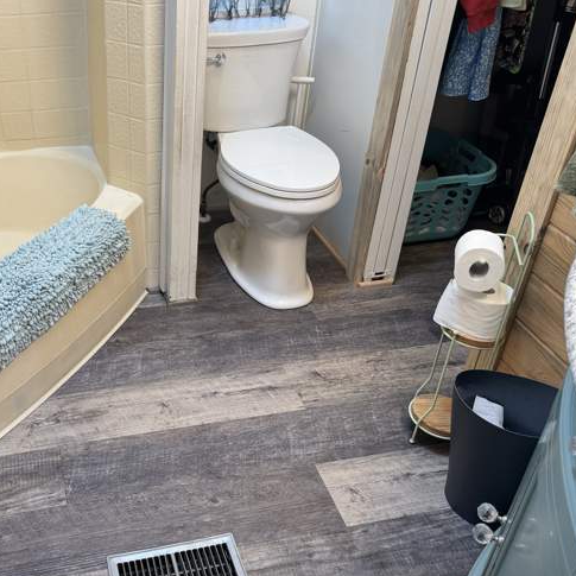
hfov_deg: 45.2
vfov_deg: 47.0
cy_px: 241
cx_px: 126
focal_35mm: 35
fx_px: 659
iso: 200
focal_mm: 6.76
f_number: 1.78
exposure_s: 1/120
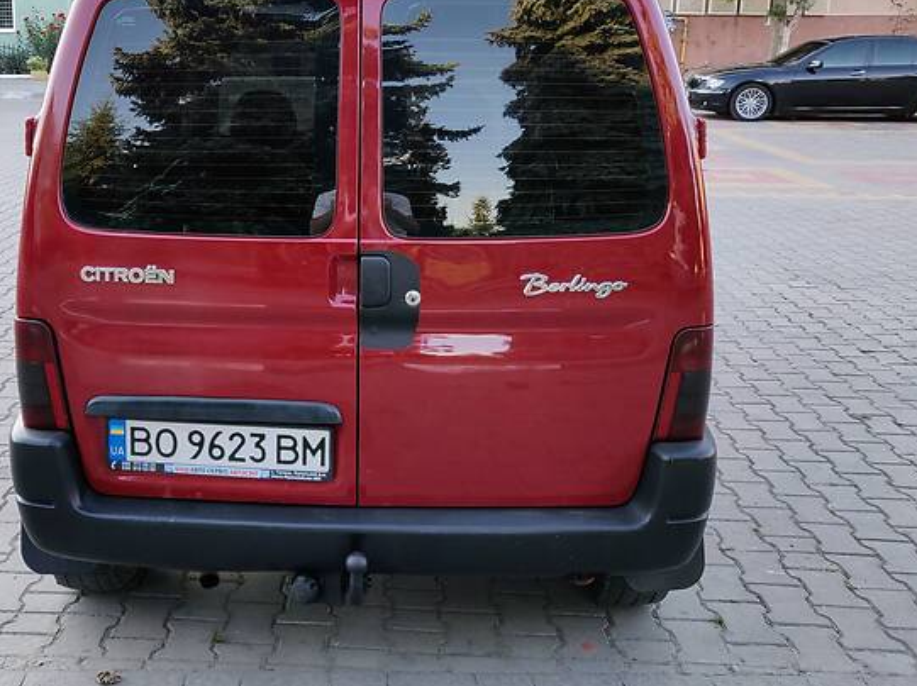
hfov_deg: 49.4
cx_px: 312
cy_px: 257
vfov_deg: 38.4
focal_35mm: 37
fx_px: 980
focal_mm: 4.2
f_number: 1.7
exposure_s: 1/103
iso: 100
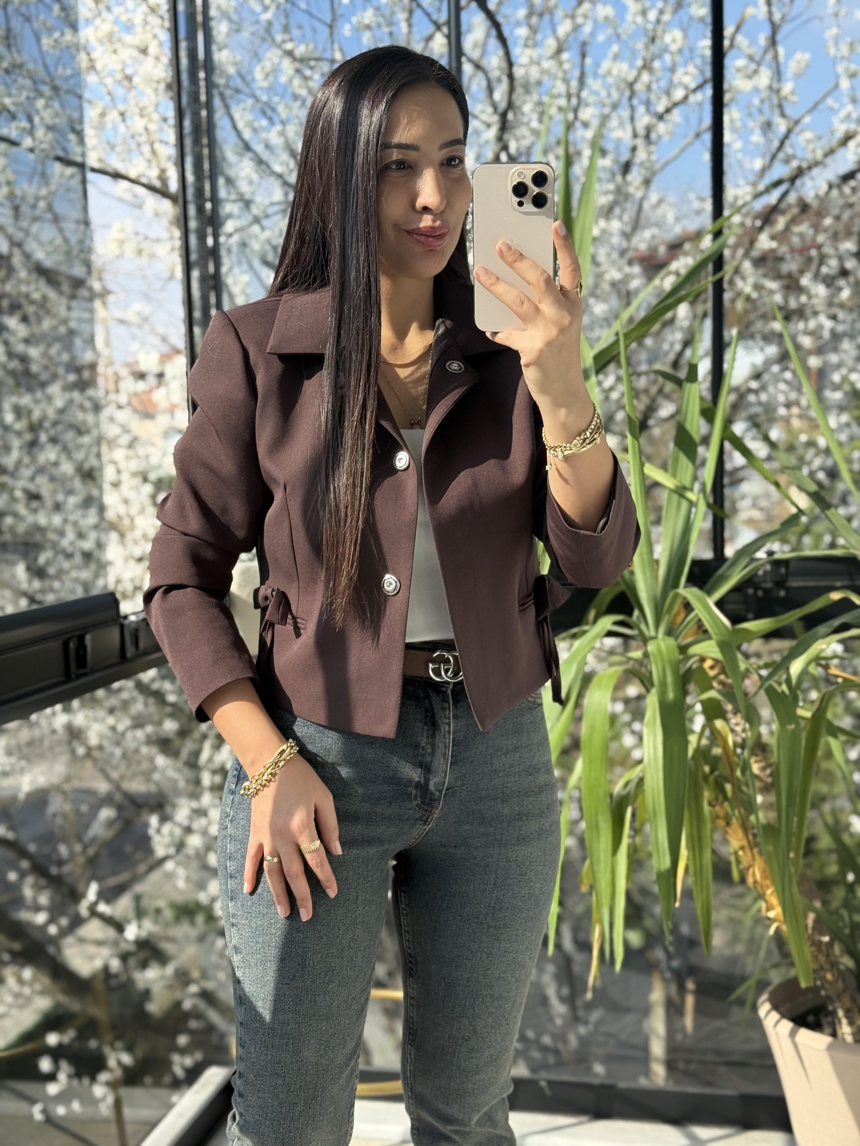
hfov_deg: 30.3
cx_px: 430
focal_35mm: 48
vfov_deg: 39.7
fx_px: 1590
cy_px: 573
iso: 100
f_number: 1.78
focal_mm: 6.76
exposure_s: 1/1100
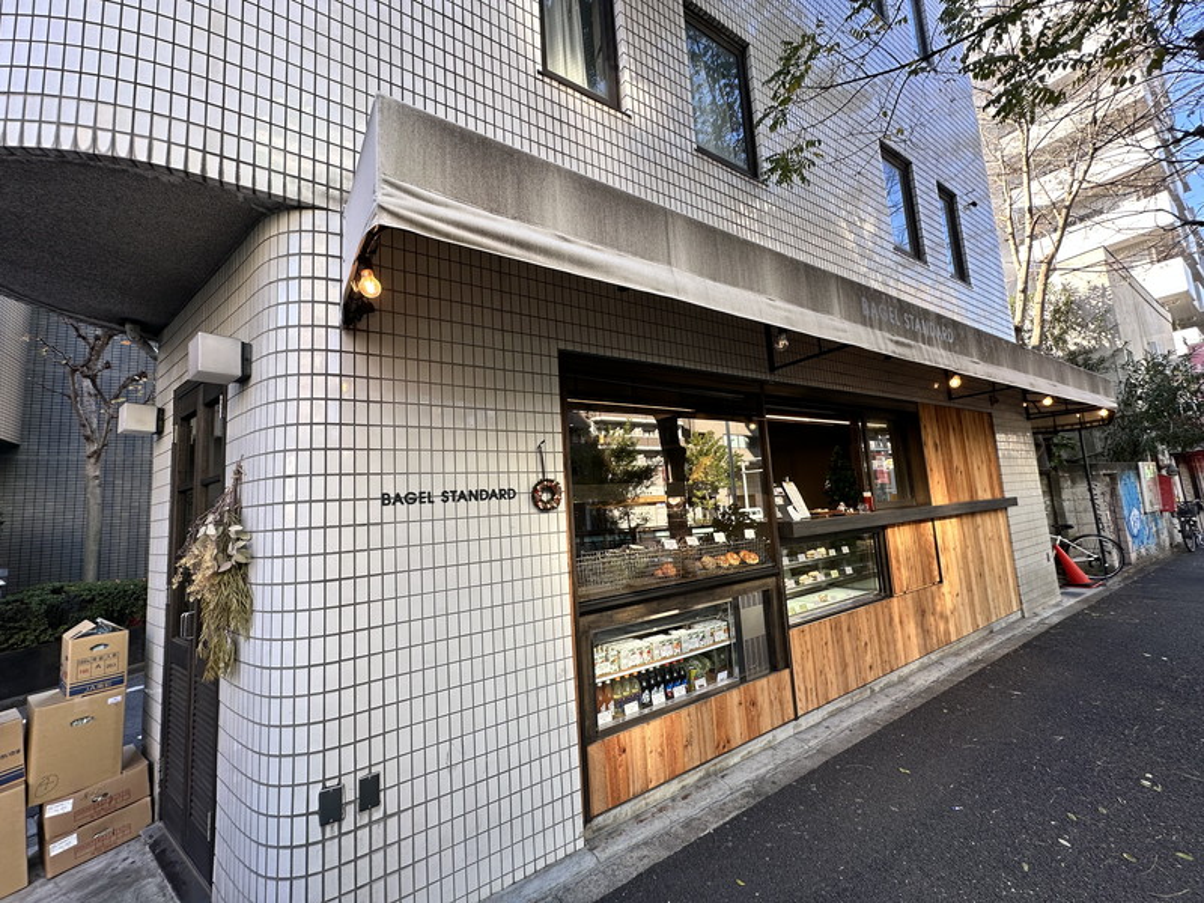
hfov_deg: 102.1
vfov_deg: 85.7
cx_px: 602
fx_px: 487
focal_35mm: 14
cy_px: 452
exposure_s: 1/106
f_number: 2.2
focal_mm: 2.22
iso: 40
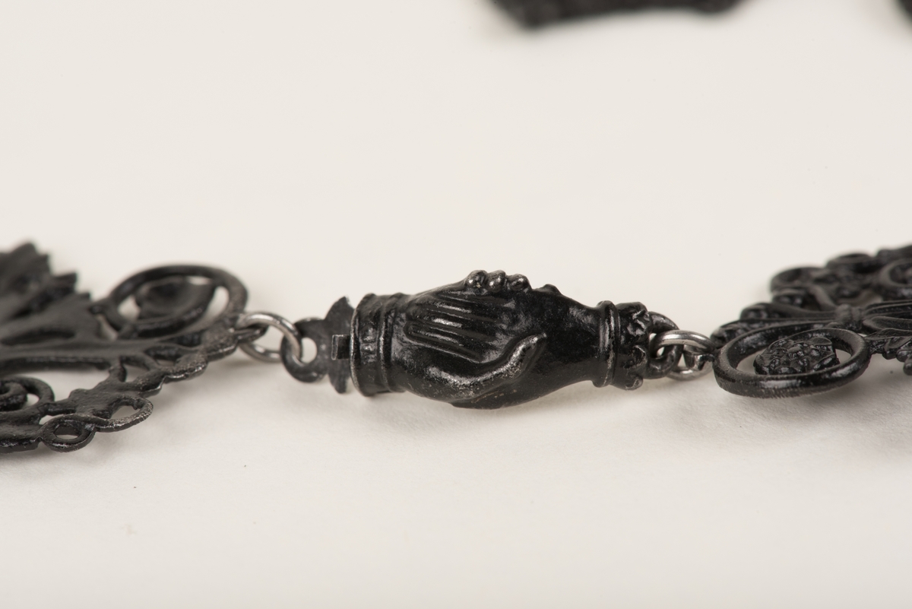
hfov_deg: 19.4
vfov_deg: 13.1
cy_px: 304
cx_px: 456
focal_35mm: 105
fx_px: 2661
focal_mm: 105
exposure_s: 1/200
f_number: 20
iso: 400
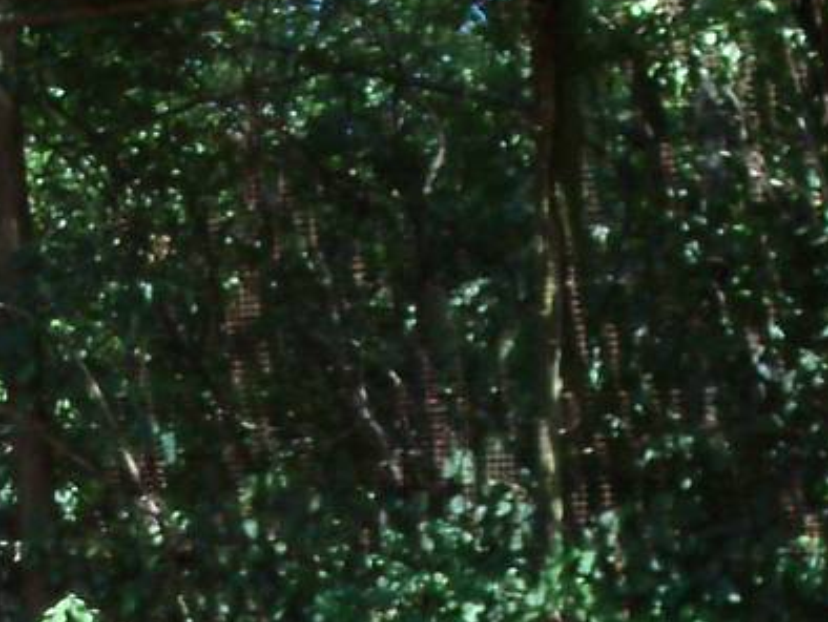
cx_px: 151
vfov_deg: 9.9
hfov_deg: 13.8
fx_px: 3399
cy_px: 1126
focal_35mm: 142
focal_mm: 6.3
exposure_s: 1/200
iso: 80
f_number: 3
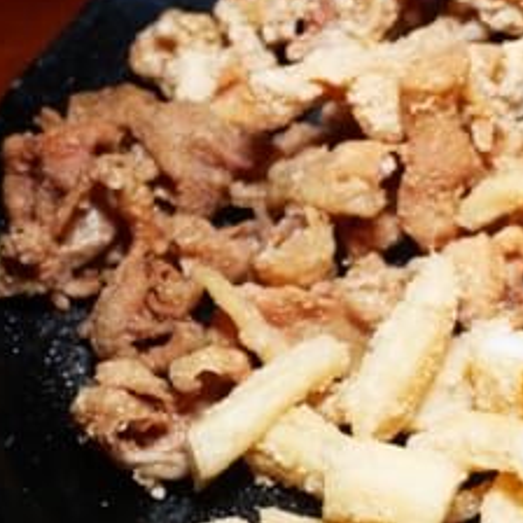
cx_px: 690
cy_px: 250
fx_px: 1709
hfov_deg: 16.4
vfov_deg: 17.4
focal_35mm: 100
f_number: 4.3
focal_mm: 19
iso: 200
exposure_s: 1/125
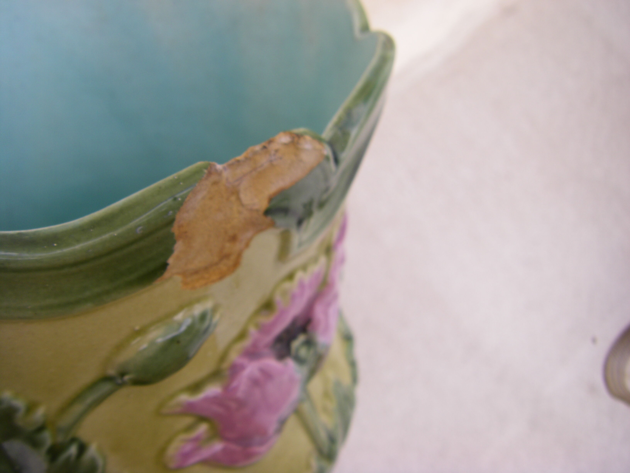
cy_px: 236
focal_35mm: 38
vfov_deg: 37.7
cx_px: 315
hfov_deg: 49.0
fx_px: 692
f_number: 3.5
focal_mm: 6.3
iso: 64
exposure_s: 1/80
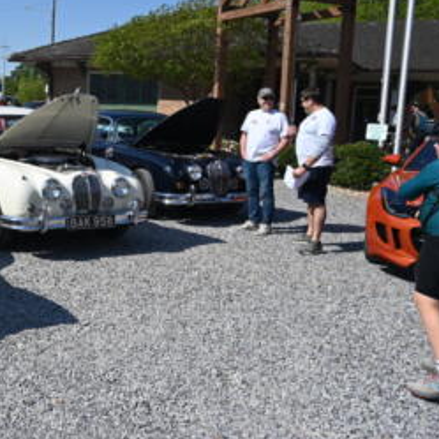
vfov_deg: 40.5
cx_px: 42
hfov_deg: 38.1
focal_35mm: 41
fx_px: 588
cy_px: 156
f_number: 7.1
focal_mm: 24
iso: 100
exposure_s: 1/400
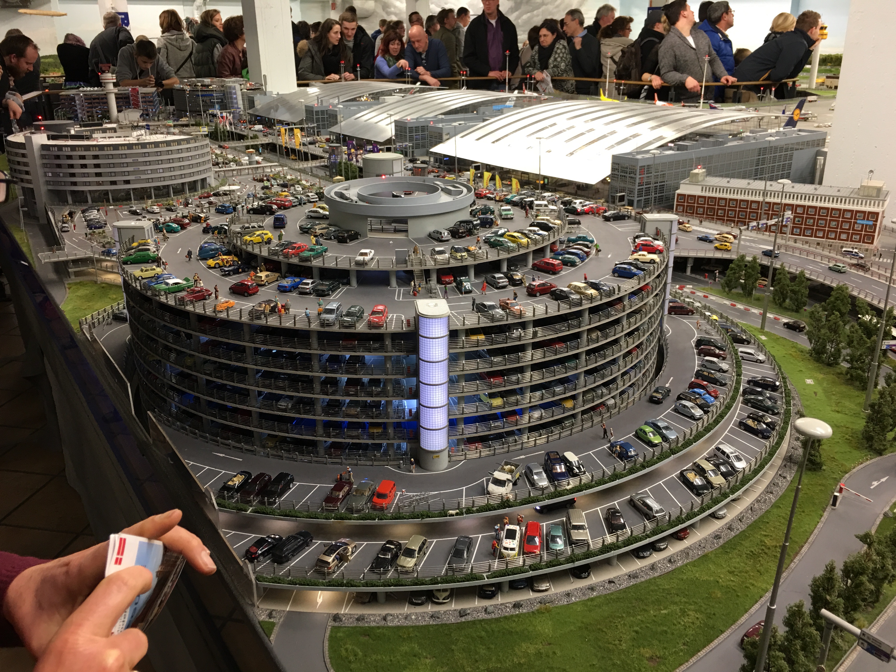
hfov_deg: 61.7
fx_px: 751
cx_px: 448
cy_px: 336
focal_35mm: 29
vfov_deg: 48.2
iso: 50
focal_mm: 4.15
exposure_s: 1/17
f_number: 2.2
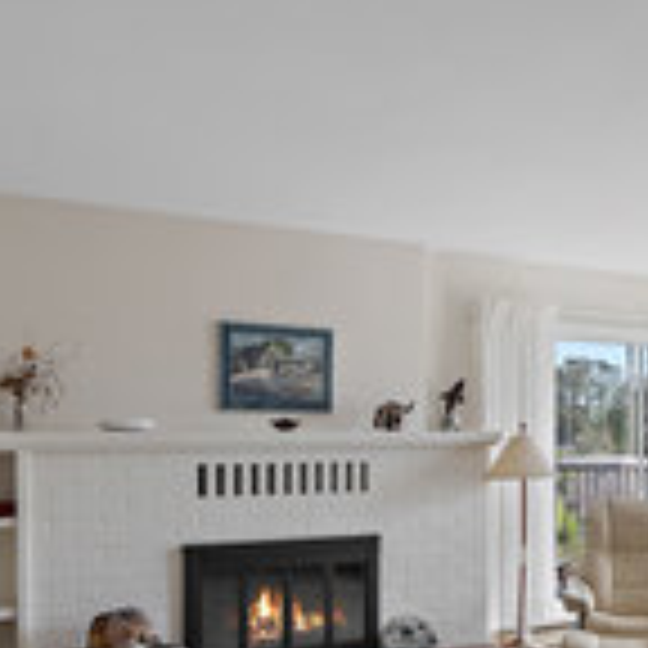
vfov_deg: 40.5
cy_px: 418
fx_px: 868
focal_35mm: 41
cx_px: 569
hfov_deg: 38.4
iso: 400
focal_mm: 16
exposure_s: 1/15
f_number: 7.1
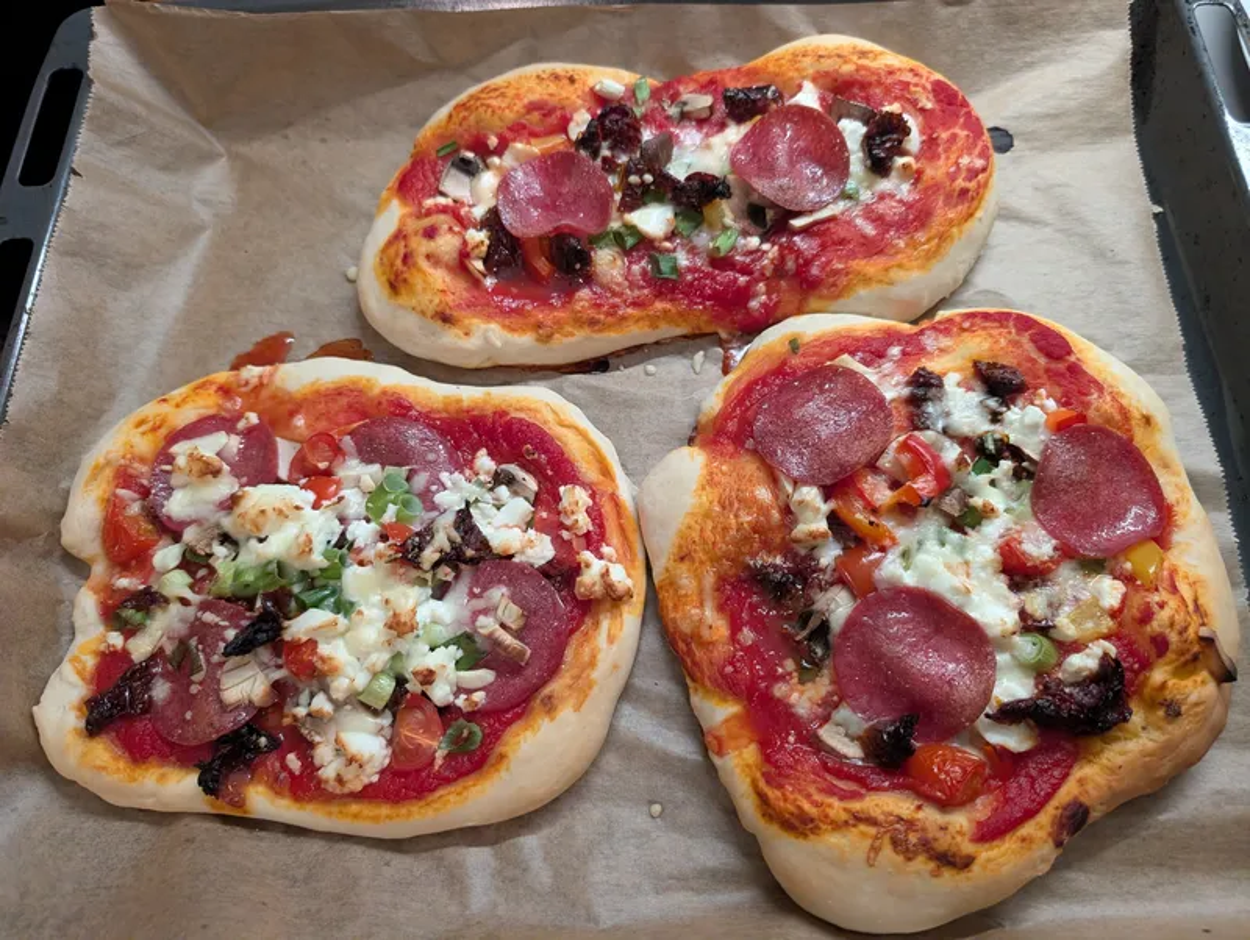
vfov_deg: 56.9
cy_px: 470
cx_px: 625
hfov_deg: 71.5
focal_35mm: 24
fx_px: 868
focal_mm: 6.9
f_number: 1.68
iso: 1590
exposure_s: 1/162
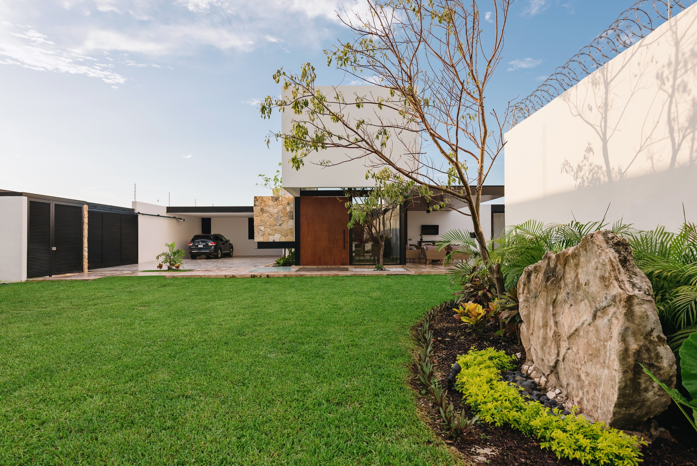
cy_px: 233
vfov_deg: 62.0
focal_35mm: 20
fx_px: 387
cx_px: 348
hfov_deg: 84.0
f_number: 7.1
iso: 320
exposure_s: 1/250
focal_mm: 20
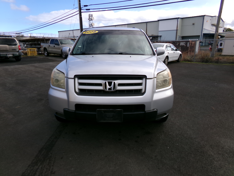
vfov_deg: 56.8
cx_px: 117
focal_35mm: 24
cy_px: 88
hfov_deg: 71.6
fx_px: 162
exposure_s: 1/600
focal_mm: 4.3
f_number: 3.7
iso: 100
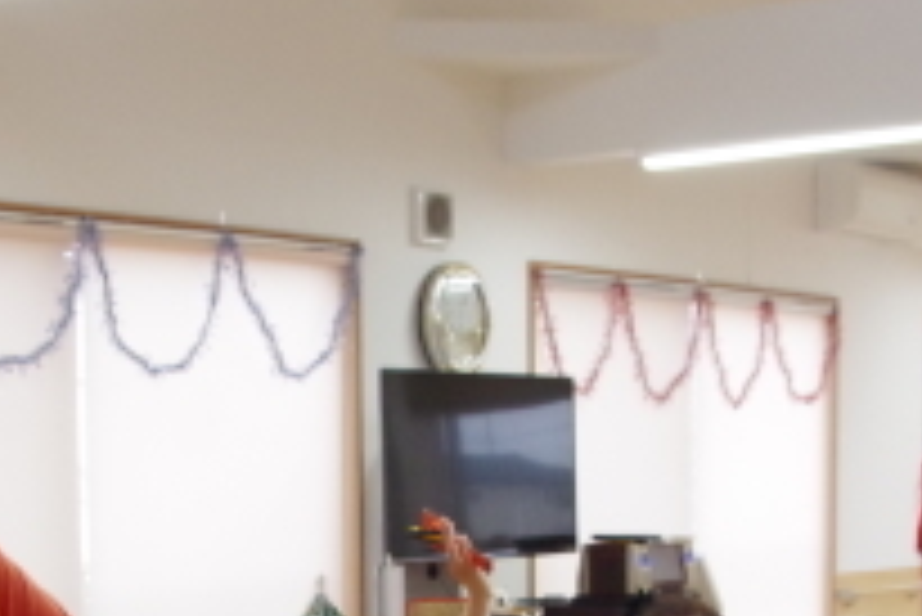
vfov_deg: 16.0
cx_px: 324
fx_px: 2127
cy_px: 686
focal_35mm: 83
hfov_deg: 24.4
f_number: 7.1
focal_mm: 23.13
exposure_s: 1/200
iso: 3200
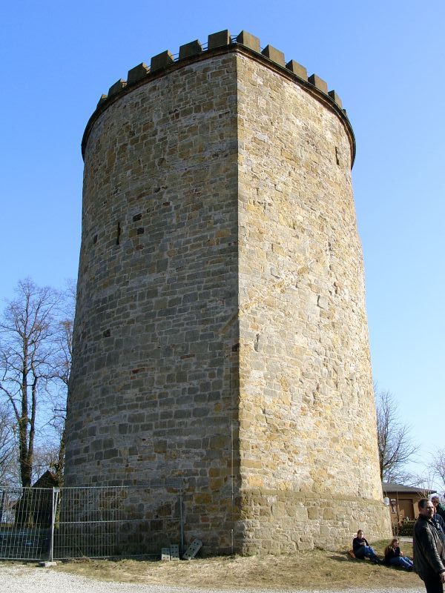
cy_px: 296
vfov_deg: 54.0
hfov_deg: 41.8
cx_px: 222
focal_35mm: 34
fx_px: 583
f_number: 4
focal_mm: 7.13
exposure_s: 1/463
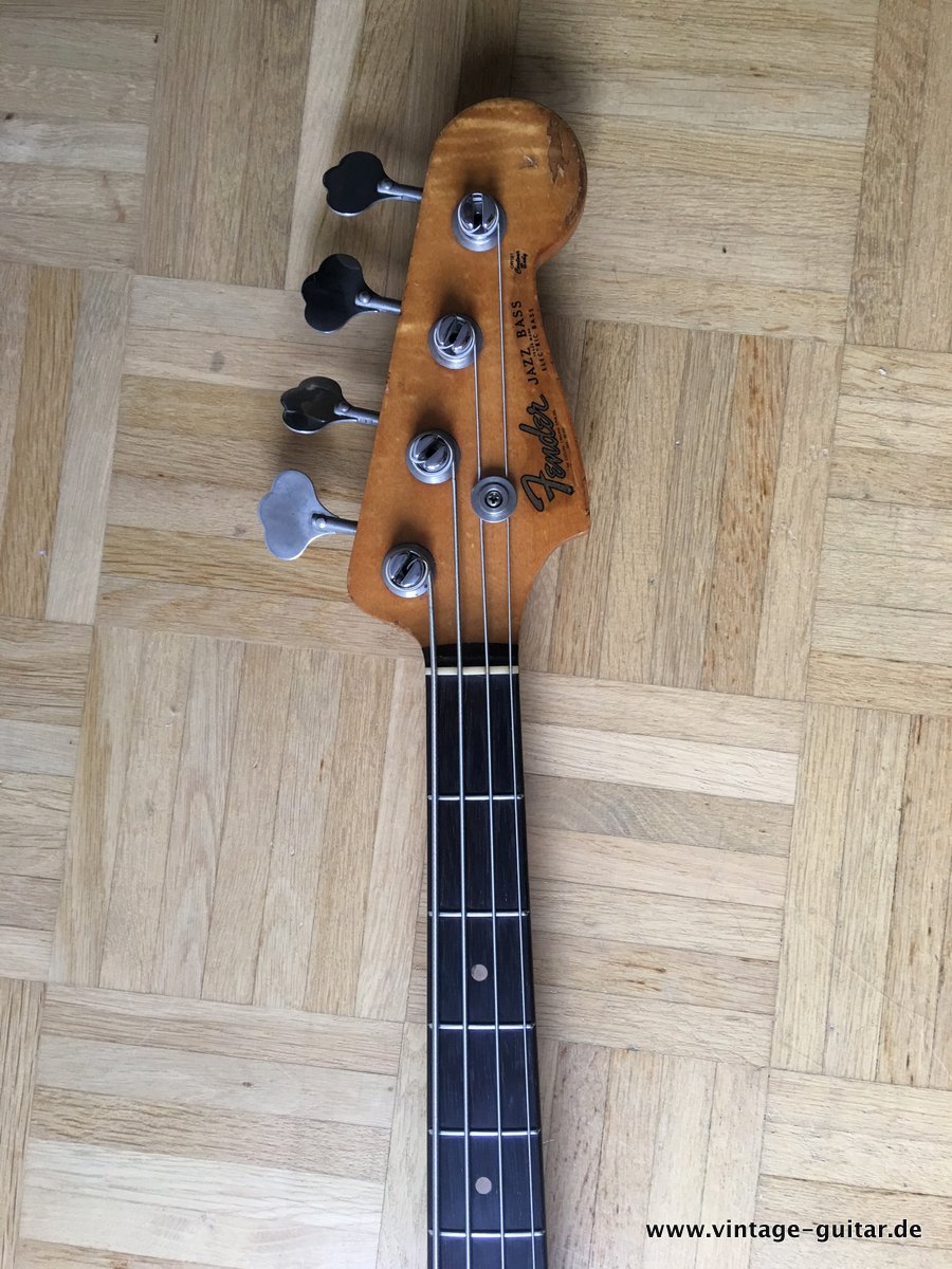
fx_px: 1063
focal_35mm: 29
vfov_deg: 61.7
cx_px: 476
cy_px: 634
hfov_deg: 48.2
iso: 40
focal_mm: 4.15
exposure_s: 1/33
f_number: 2.2
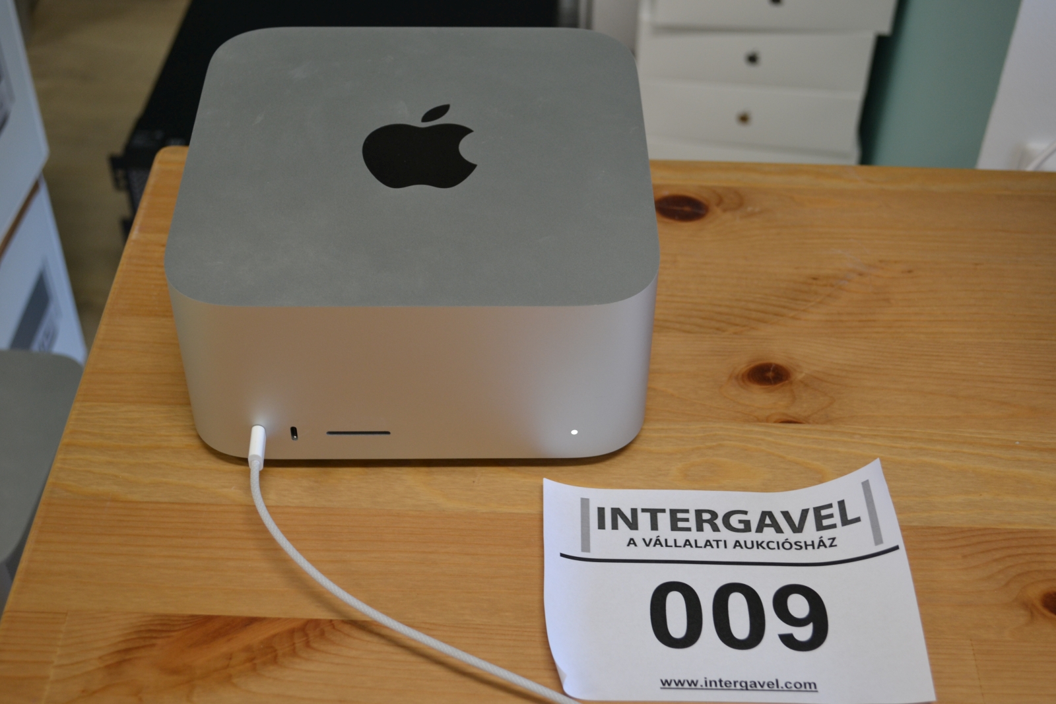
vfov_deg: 26.5
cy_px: 352
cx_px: 528
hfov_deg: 38.9
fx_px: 1496
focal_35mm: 51
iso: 400
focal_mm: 34
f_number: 5
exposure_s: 1/25
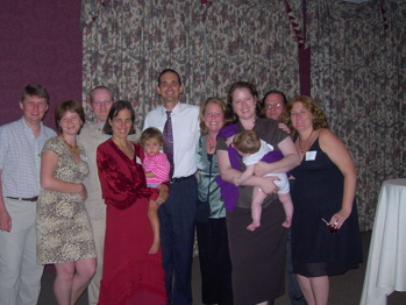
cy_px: 159
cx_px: 177
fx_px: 575
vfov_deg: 29.7
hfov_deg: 38.8
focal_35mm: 49
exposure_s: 1/161
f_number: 2.8
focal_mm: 7.8
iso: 200
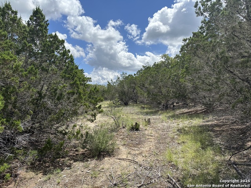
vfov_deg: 56.8
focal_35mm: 24
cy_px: 94
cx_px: 126
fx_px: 174
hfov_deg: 71.6
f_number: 1.78
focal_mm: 6.86
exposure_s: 1/5000
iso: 80
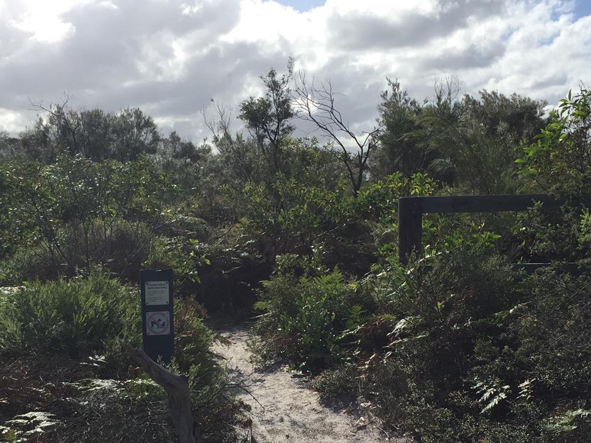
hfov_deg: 38.9
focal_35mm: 49
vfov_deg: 29.1
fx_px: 836
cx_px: 313
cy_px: 341
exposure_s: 1/3049
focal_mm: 4.15
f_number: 2.2
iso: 32
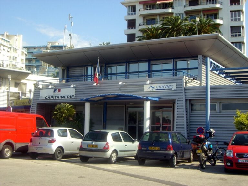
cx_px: 124
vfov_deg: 26.6
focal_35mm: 55
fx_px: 394
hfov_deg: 34.9
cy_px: 93
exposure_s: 1/250
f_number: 5.2
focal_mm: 9
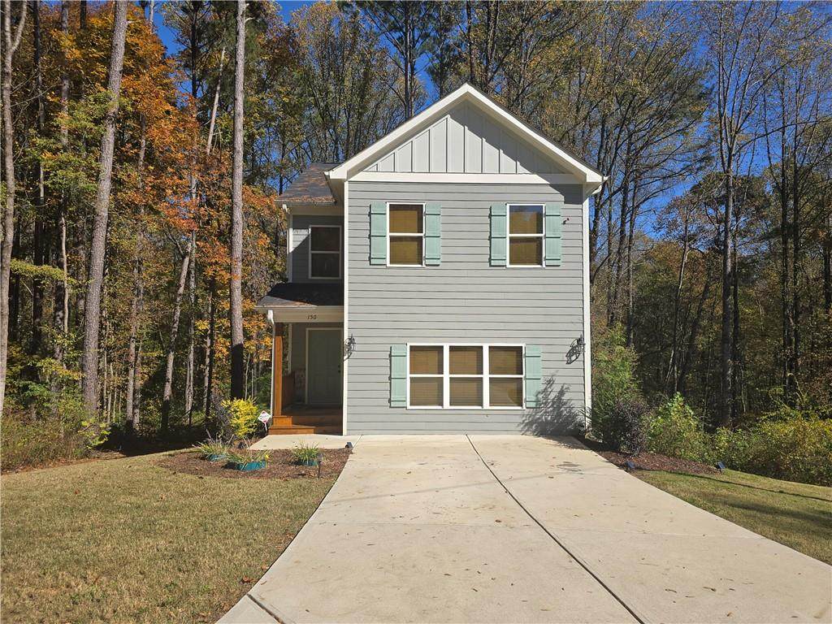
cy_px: 312
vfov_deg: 58.9
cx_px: 416
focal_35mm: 23
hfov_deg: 73.9
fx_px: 553
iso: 12
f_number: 1.7
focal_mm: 6.3
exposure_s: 1/784
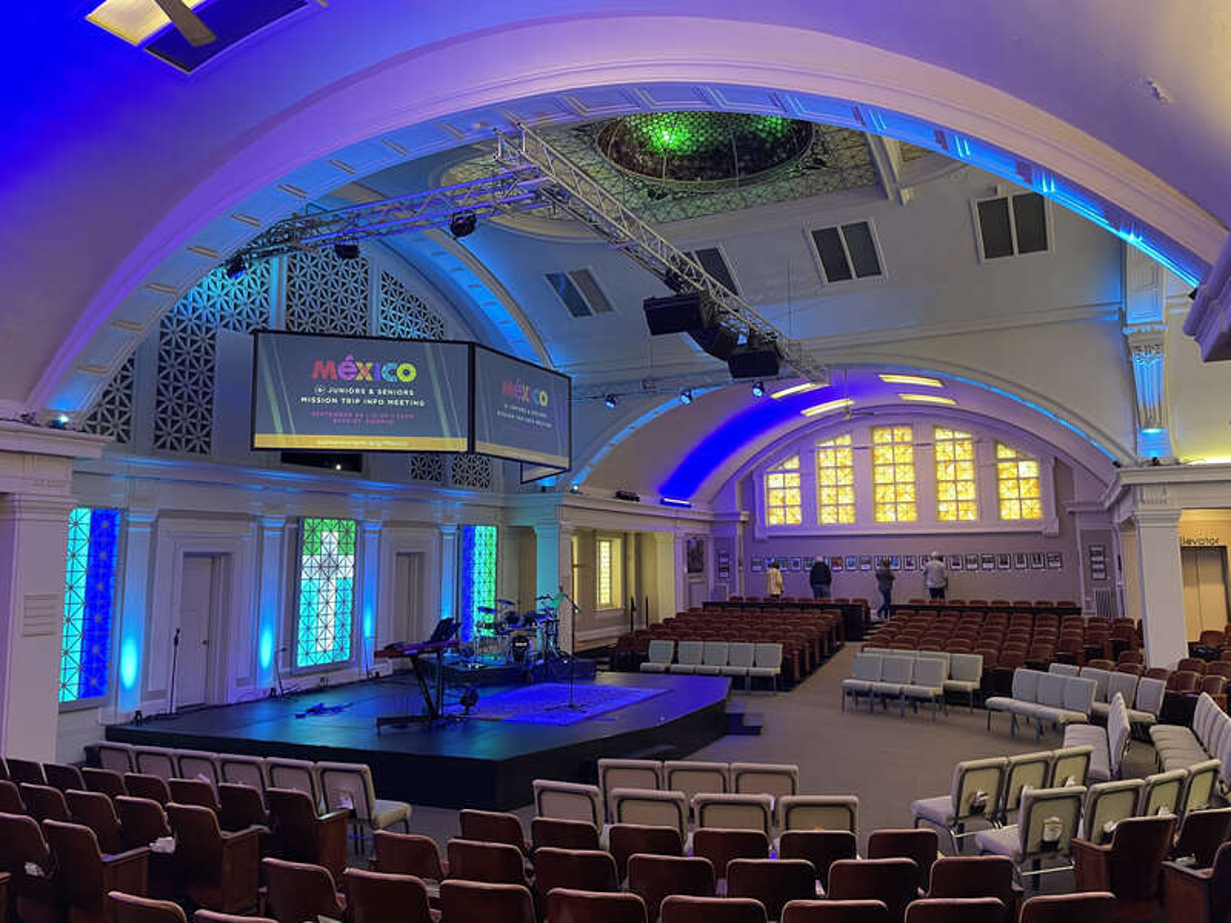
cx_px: 616
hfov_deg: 67.3
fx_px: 925
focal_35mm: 26
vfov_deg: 53.1
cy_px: 462
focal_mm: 4.2
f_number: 1.6
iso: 320
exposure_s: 1/60
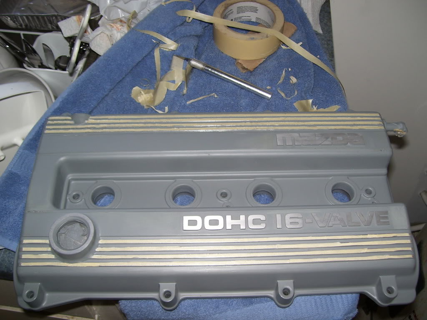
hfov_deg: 51.4
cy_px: 160
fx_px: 444
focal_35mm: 36
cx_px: 214
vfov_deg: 39.7
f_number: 2.7
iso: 80
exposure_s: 1/60
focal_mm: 6
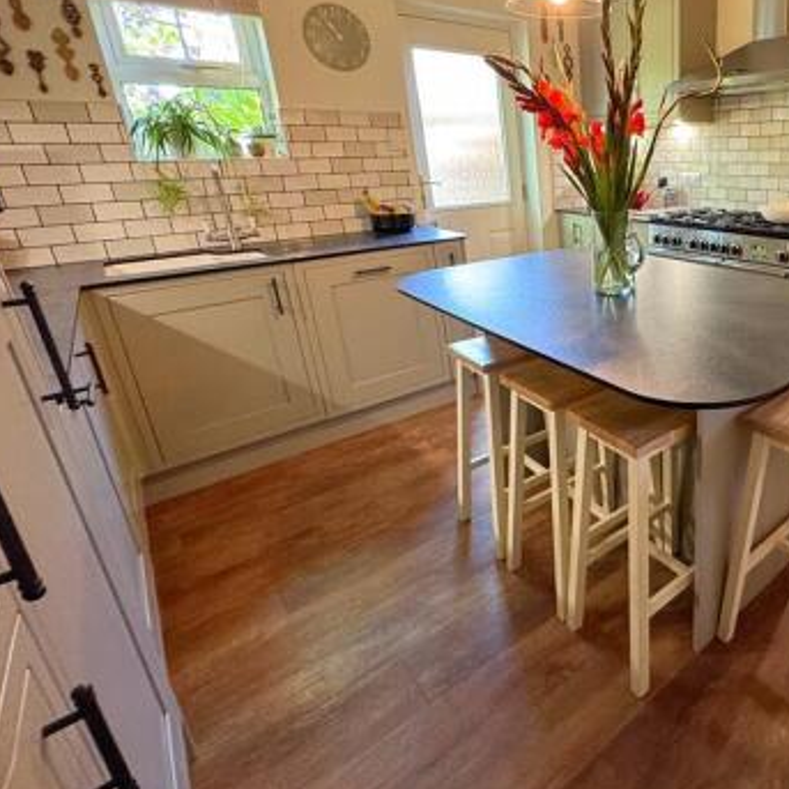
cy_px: 325
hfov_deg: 64.9
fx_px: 542
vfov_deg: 71.6
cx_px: 645
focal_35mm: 21
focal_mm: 2.22
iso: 640
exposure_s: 1/60
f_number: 2.2
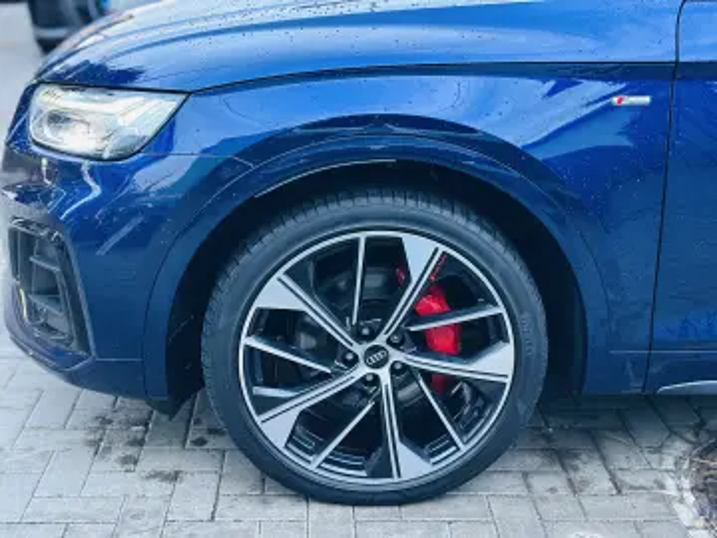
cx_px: 358
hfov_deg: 39.7
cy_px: 269
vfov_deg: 30.3
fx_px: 994
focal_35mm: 48
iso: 640
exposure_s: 1/40
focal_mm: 6.86
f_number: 1.78
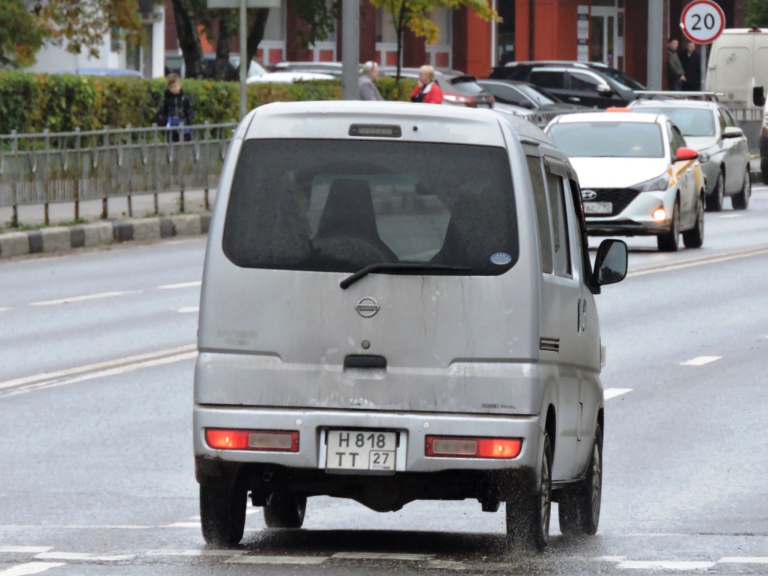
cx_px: 384
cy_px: 288
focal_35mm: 450
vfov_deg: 3.3
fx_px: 9984
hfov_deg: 4.4
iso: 400
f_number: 5.6
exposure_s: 1/160
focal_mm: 80.6
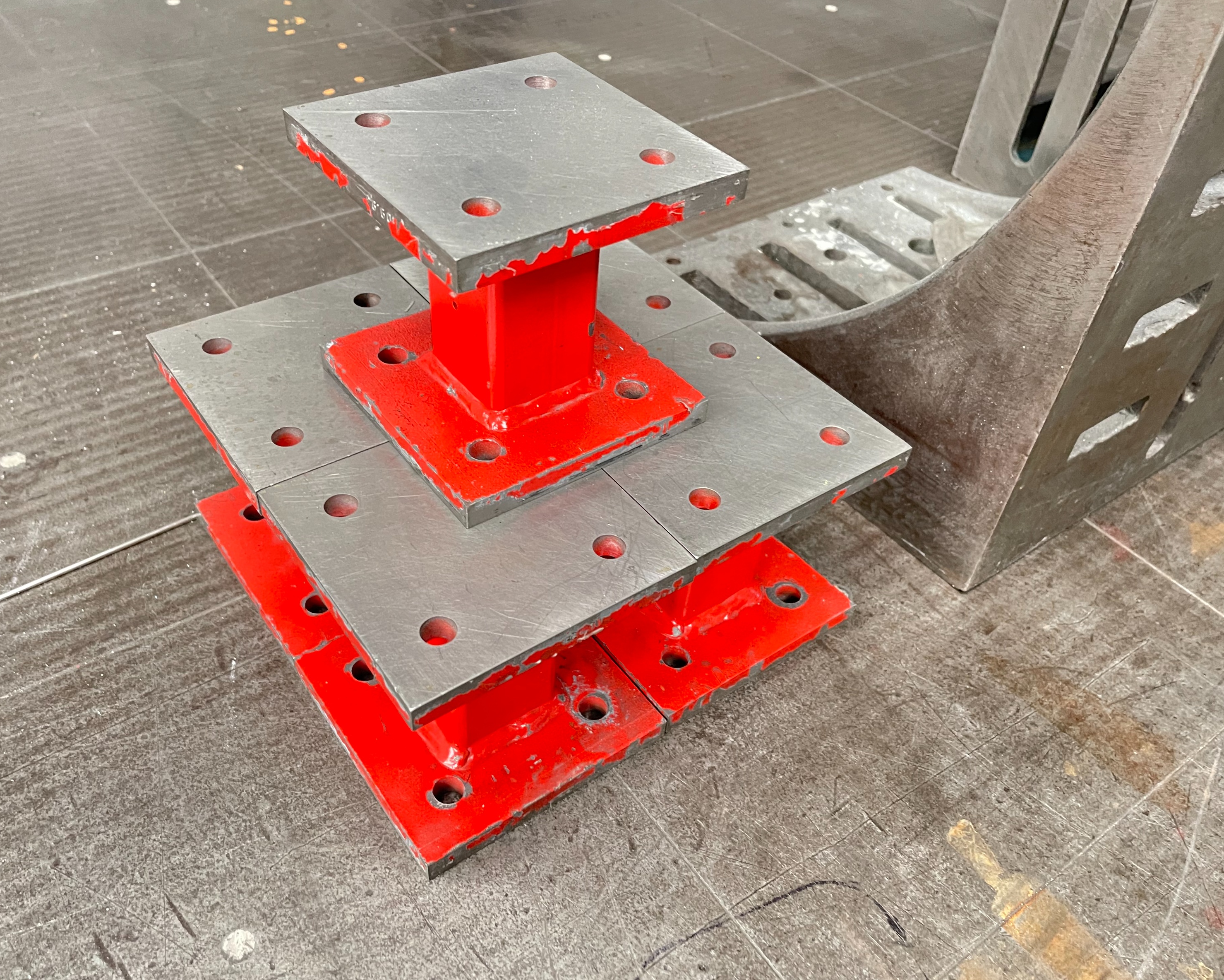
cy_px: 495
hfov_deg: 62.2
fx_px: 1014
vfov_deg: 51.5
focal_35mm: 28
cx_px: 612
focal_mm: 5.1
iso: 500
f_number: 1.6
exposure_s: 1/60
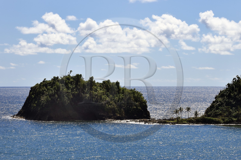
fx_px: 1237
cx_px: 120
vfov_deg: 7.4
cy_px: 80
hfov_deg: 11.1
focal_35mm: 185
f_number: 16
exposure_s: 1/320
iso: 200
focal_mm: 185
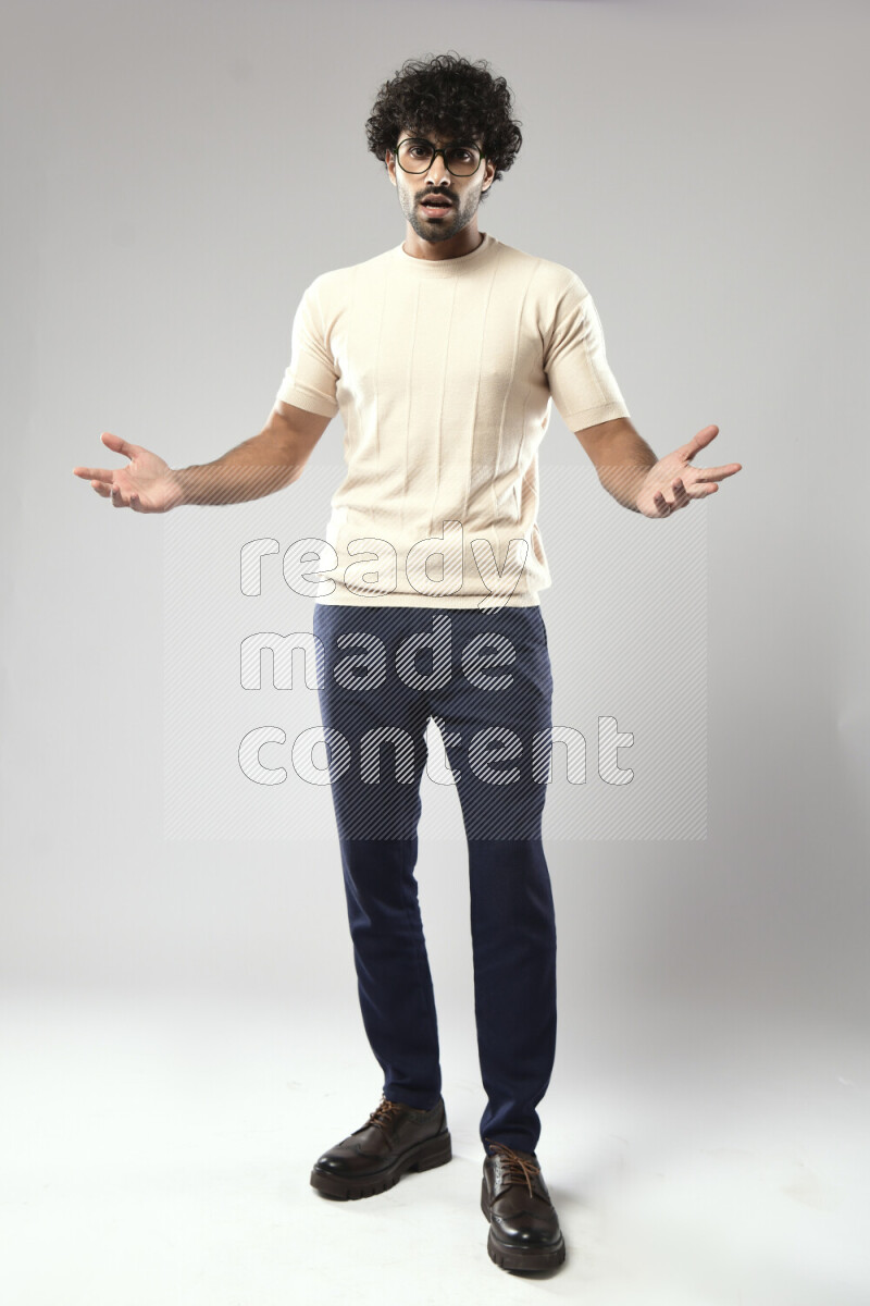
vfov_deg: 53.1
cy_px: 653
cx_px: 435
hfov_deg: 36.9
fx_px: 1305
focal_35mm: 36
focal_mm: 36
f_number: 5
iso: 400
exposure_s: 1/125
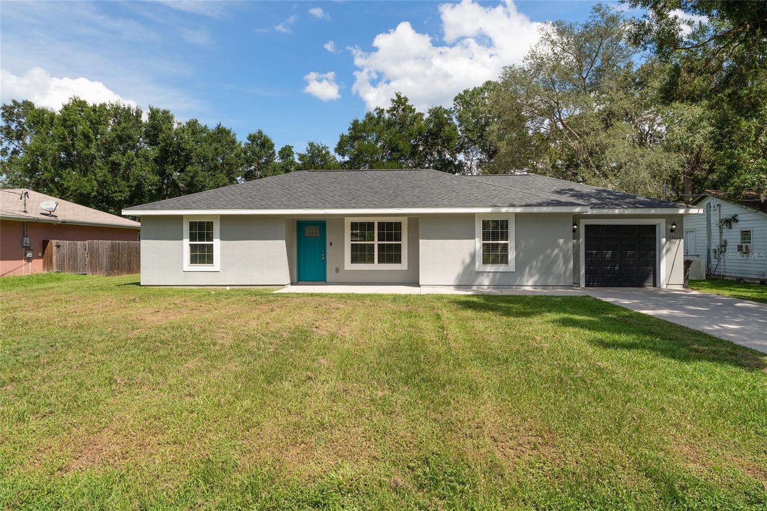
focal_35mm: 22
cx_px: 384
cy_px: 256
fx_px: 466
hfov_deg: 78.8
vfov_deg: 57.4
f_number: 8
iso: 400
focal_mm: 21.9
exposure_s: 1/2000
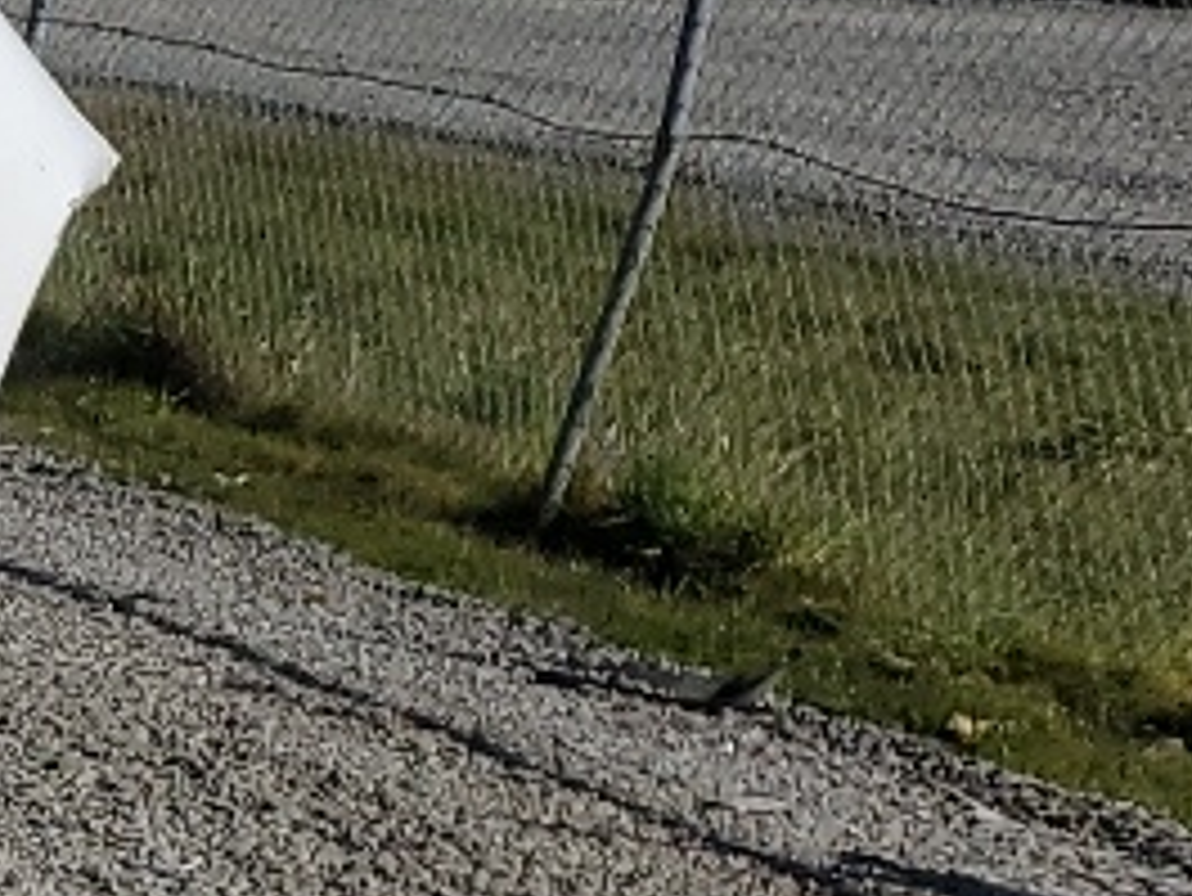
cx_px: -2105
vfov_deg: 9.4
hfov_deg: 10.1
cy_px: 711
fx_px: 5409
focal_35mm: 157
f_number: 1.5
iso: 50
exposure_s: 1/10000
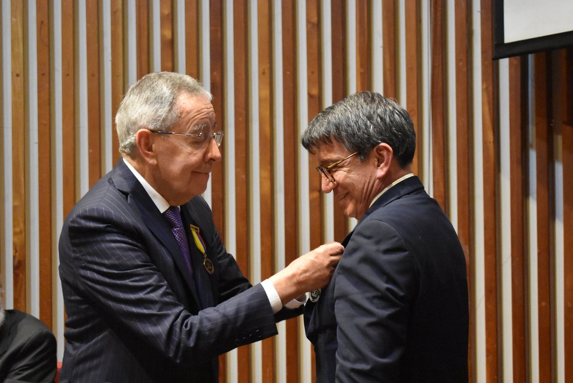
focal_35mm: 68
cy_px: 192
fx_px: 1075
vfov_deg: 20.2
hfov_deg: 29.9
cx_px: 286
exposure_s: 1/60
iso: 9000
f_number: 5
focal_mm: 45
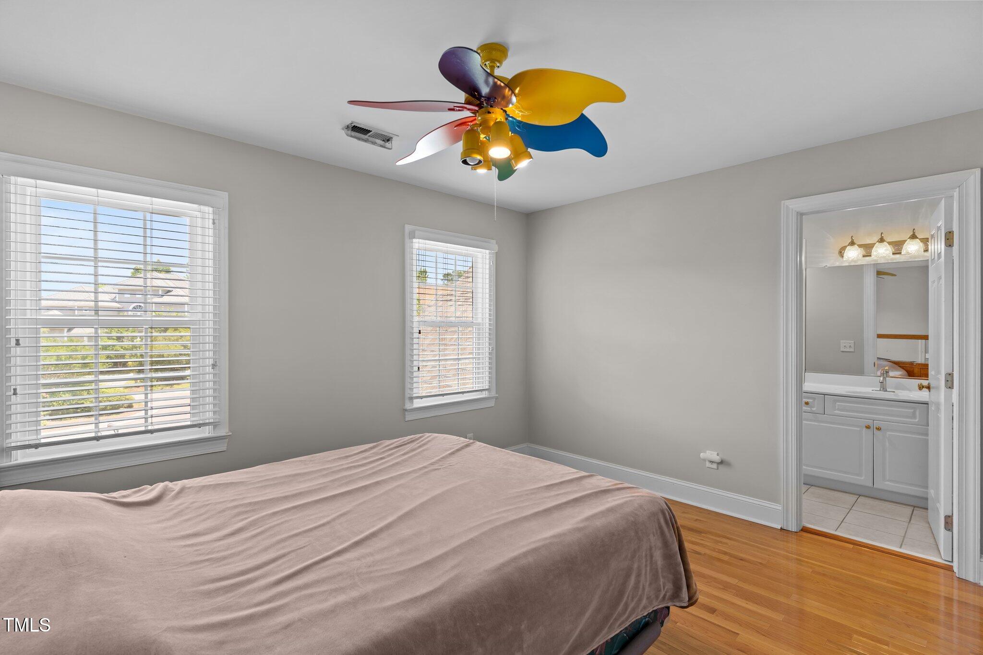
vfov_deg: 70.4
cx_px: 492
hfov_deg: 93.3
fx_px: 464
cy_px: 328
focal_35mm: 17
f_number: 6.3
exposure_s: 1/1.67
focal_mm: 17
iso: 125
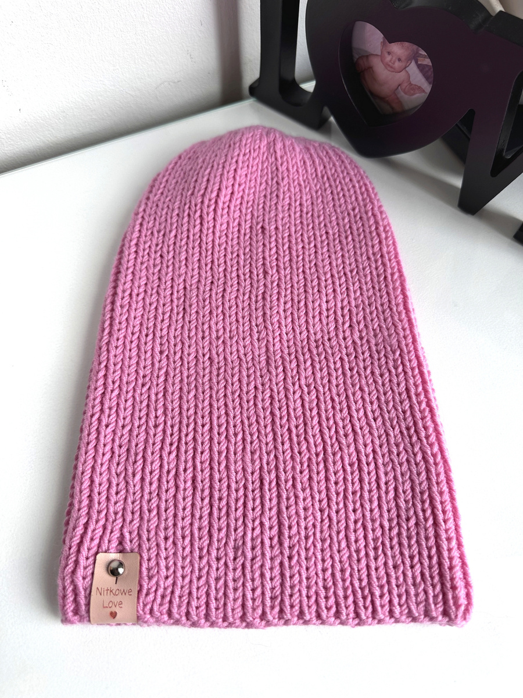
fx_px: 483
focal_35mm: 24
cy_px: 349
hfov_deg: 56.8
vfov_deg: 71.6
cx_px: 262
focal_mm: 6.86
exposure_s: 1/121
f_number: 1.78
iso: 80
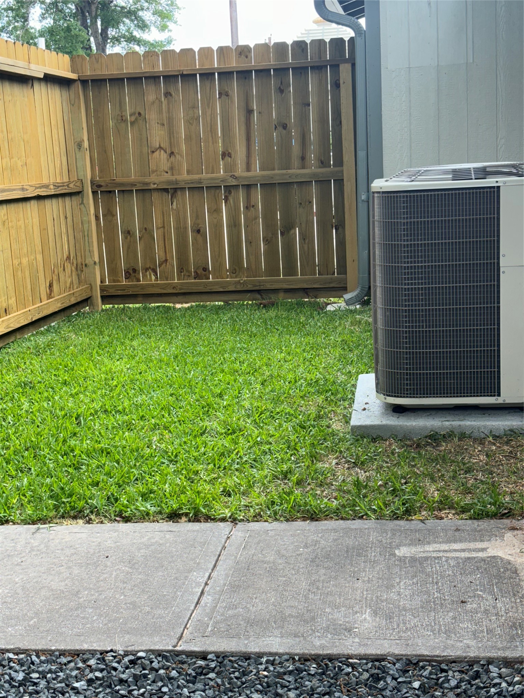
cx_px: 262
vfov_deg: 36.8
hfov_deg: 28.0
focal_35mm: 52
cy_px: 349
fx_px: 1050
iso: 32
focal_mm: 5.96
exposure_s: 1/250
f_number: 1.6
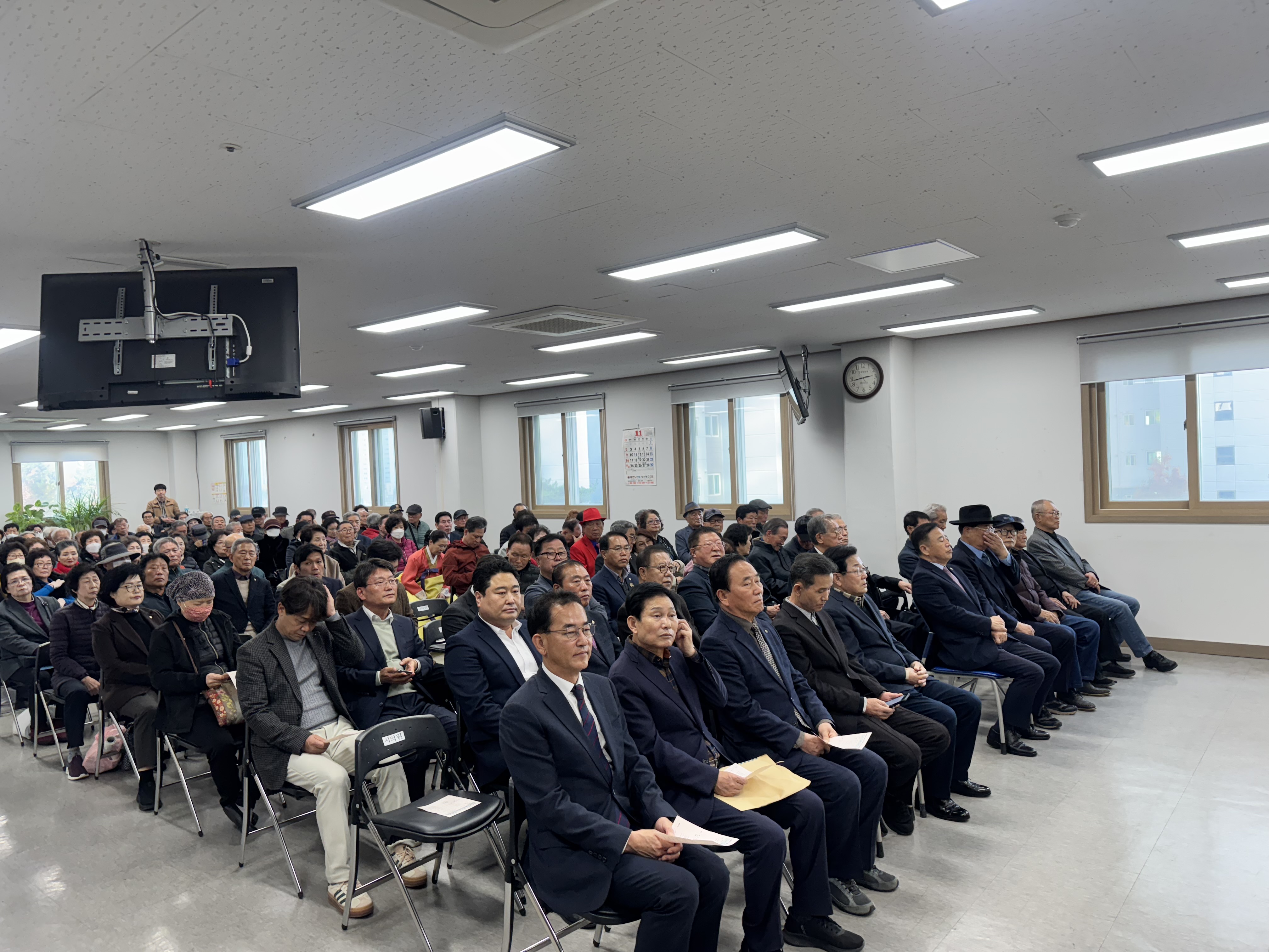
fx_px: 880
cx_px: 634
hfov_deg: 71.6
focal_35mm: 24
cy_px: 476
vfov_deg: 56.8
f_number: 1.78
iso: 160
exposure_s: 1/120
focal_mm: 6.76
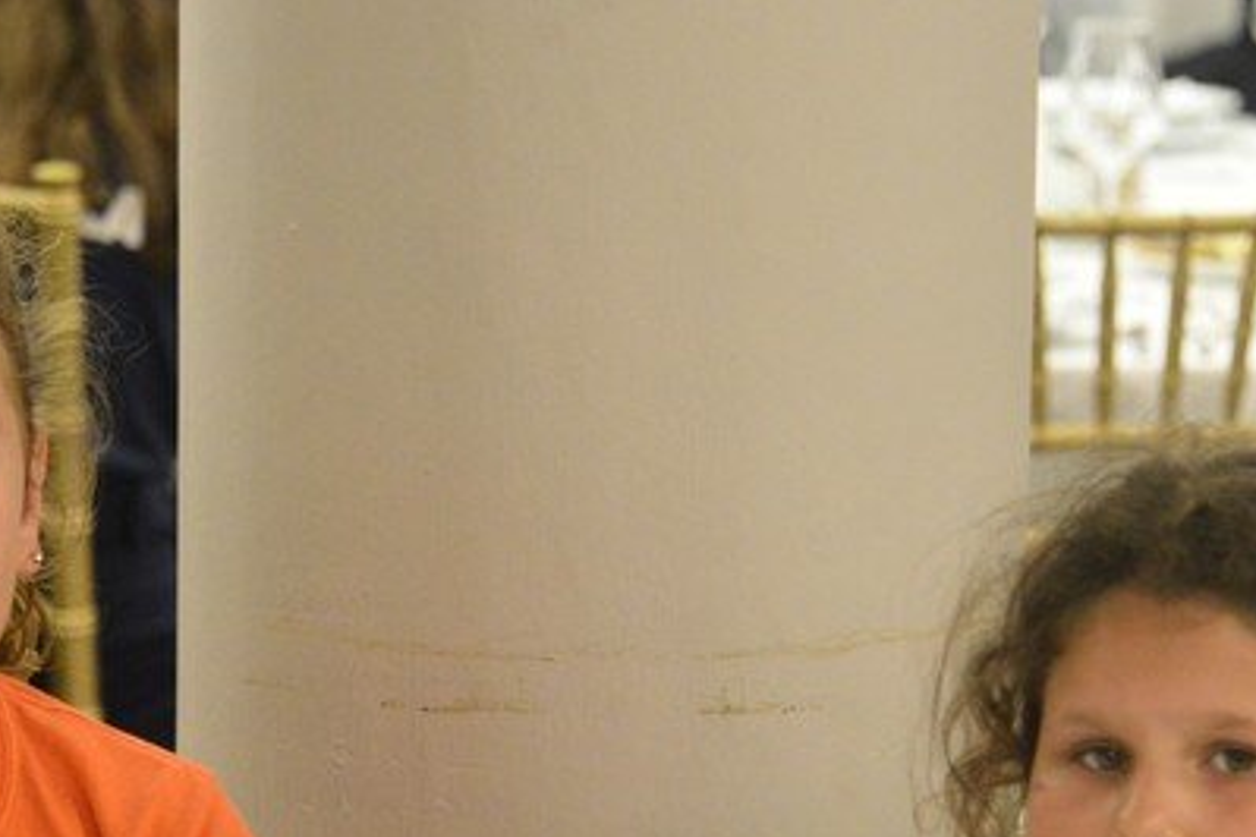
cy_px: 727
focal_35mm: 221
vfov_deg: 6.2
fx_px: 7710
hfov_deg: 9.3
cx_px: 466
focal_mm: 105
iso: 6400
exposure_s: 1/125
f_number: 5.3
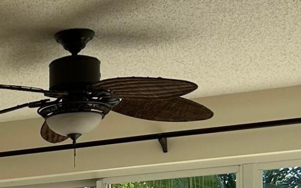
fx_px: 1067
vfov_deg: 9.6
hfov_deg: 15.1
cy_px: 334
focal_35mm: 130
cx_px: -129
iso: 50
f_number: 1.5
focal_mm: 5.7
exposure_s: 1/1147
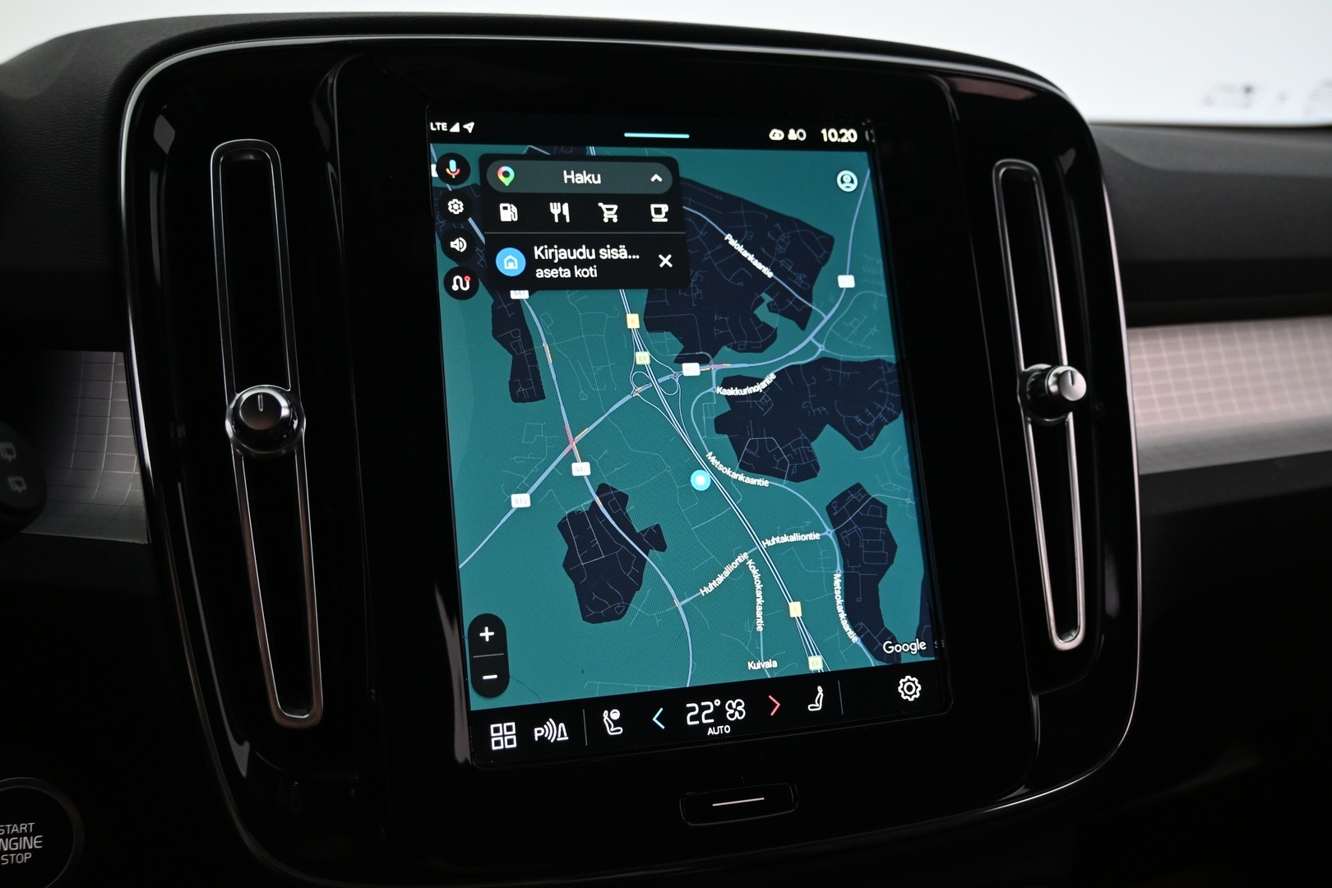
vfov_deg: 41.7
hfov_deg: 59.5
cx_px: 666
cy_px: 444
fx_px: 1165
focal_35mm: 32
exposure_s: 1/30
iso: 1400
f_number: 4
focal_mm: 21
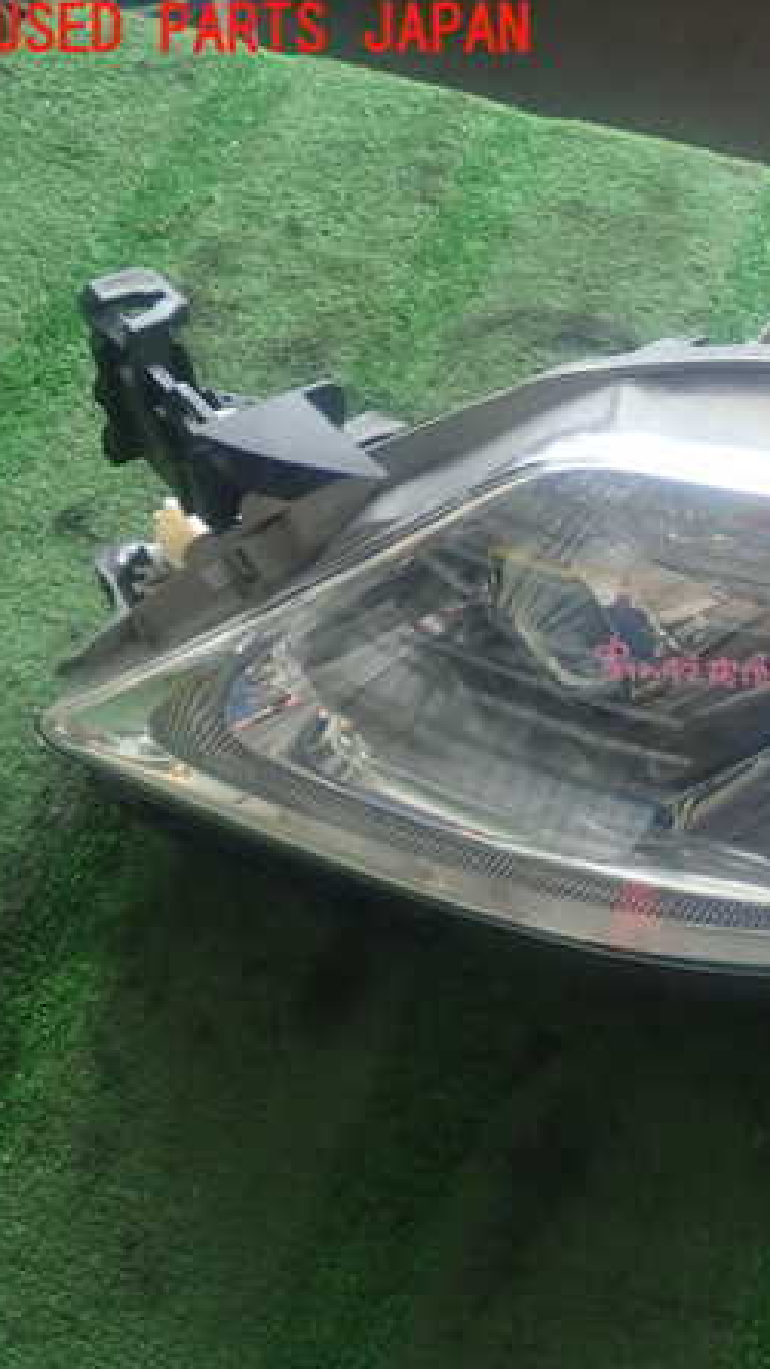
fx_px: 1596
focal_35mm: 44
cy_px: 684
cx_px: 893
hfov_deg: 24.8
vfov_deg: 46.4
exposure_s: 1/125
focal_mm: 5.5
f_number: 2.3
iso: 250
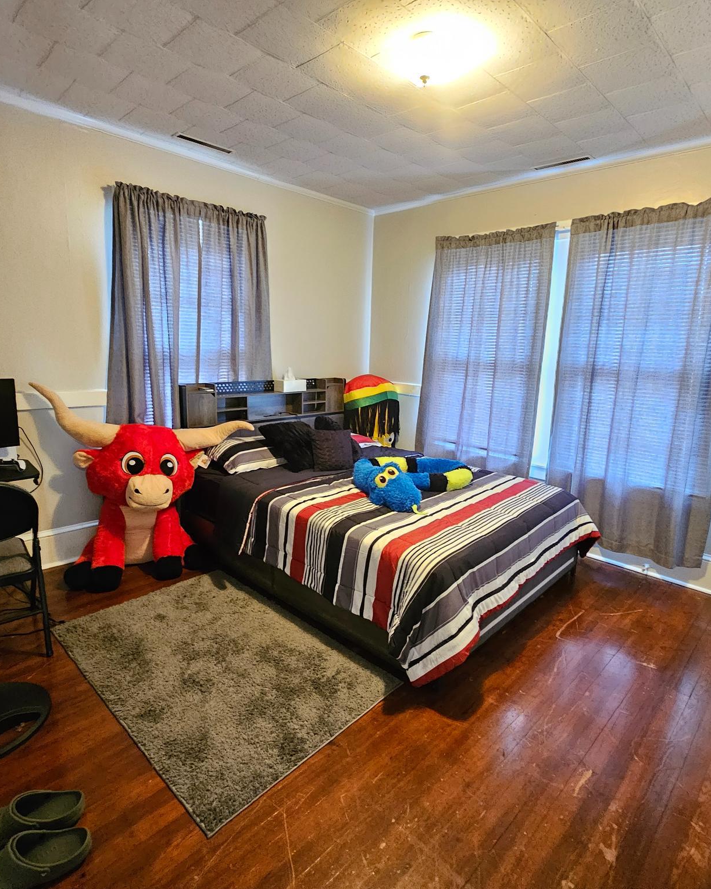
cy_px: 445
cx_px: 357
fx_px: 447
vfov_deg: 89.6
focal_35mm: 17
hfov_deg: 77.0
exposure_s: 1/24
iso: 1000
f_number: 2.2
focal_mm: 2.2
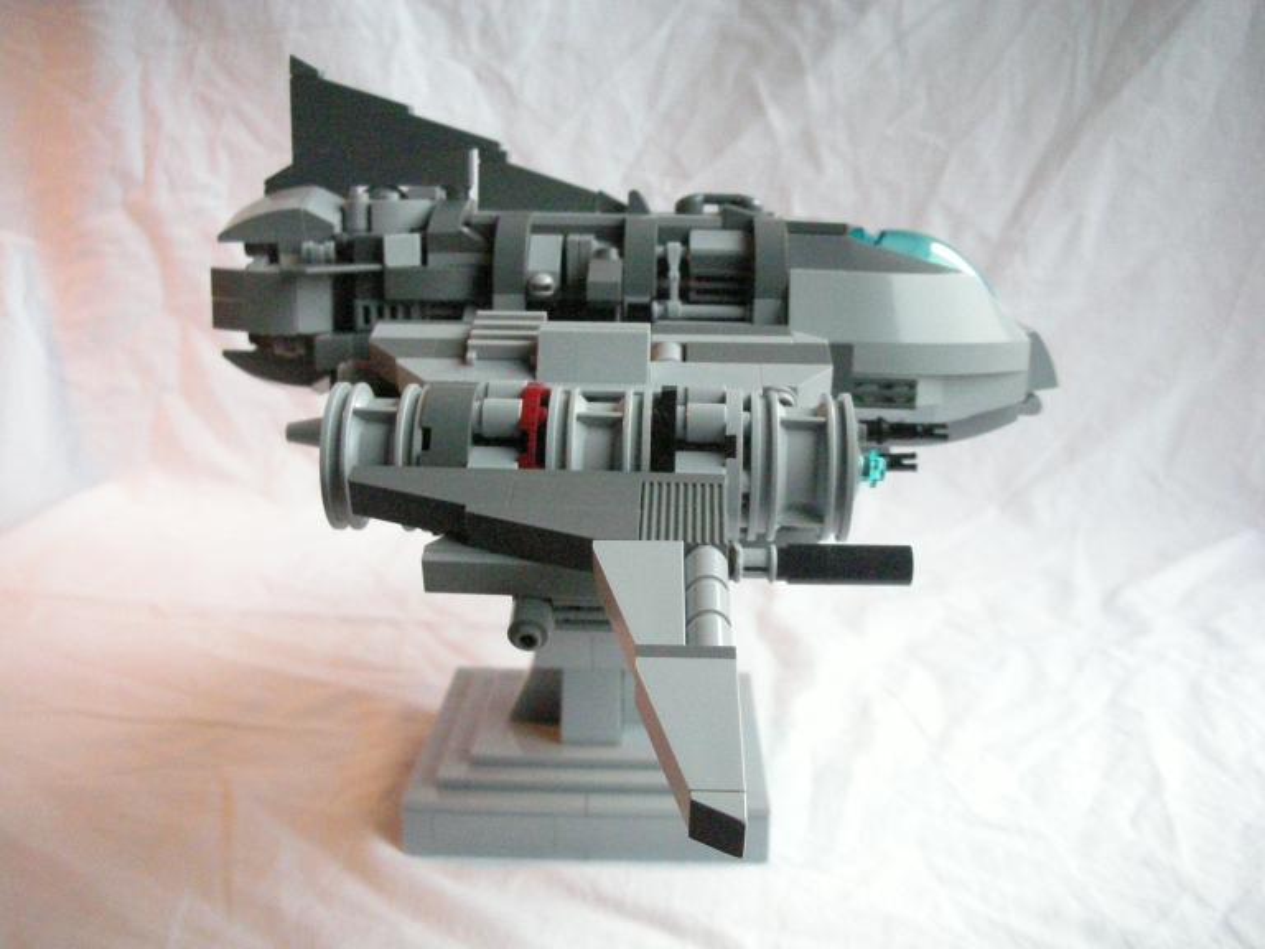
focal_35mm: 35
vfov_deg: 40.7
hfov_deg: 52.6
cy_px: 474
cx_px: 632
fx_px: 1279
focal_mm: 5.8
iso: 616
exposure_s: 1/138
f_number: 2.8
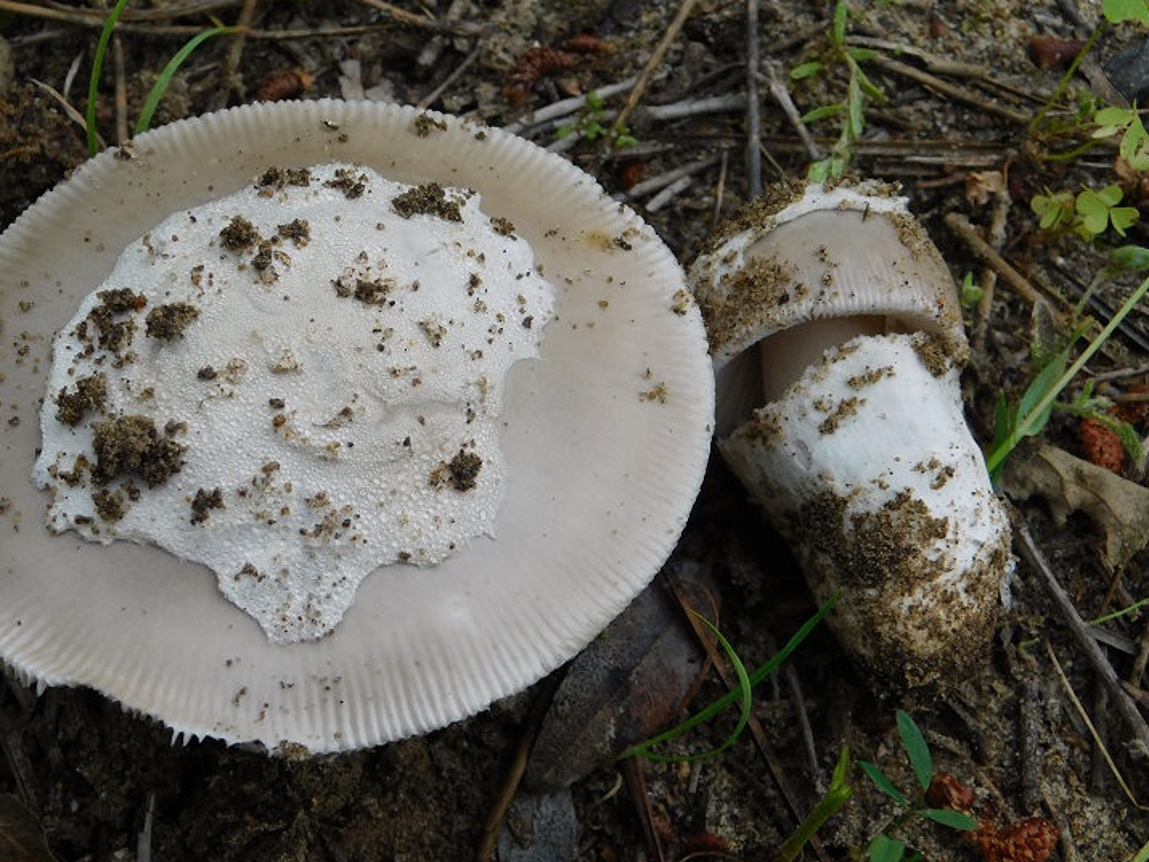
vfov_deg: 22.2
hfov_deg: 29.4
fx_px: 2190
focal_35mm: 66
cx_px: 538
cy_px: 468
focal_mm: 10.4
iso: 125
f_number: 4
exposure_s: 1/320
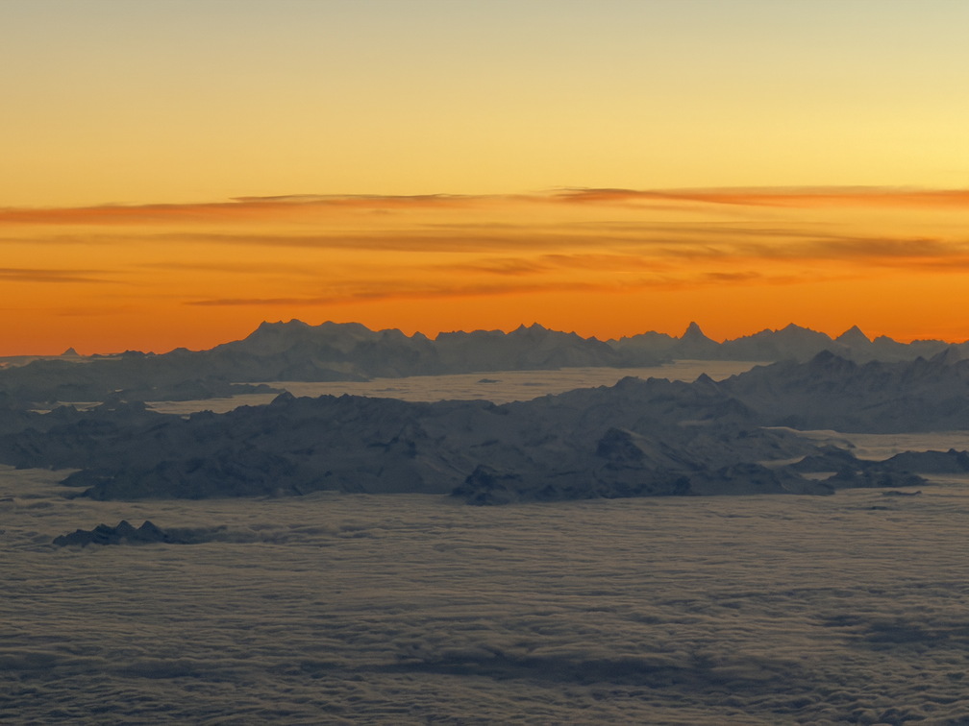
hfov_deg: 9.9
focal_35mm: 200
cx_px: 484
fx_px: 5599
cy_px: 363
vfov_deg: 7.4
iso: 125
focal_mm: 16.89
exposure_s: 1/121
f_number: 2.8
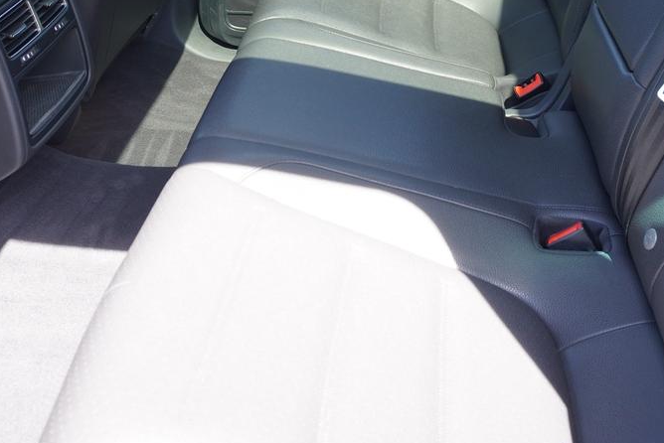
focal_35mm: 46
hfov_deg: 42.6
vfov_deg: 28.2
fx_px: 849
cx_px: 377
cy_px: 48
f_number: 4
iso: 200
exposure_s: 1/60
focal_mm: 16
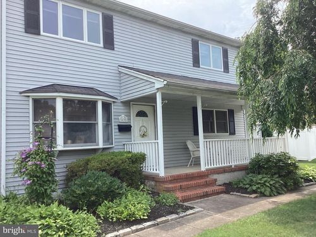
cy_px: 118
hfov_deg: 58.4
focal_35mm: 31
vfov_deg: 45.4
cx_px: 158
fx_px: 283
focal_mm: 3.3
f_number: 2.4
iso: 25
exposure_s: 1/646
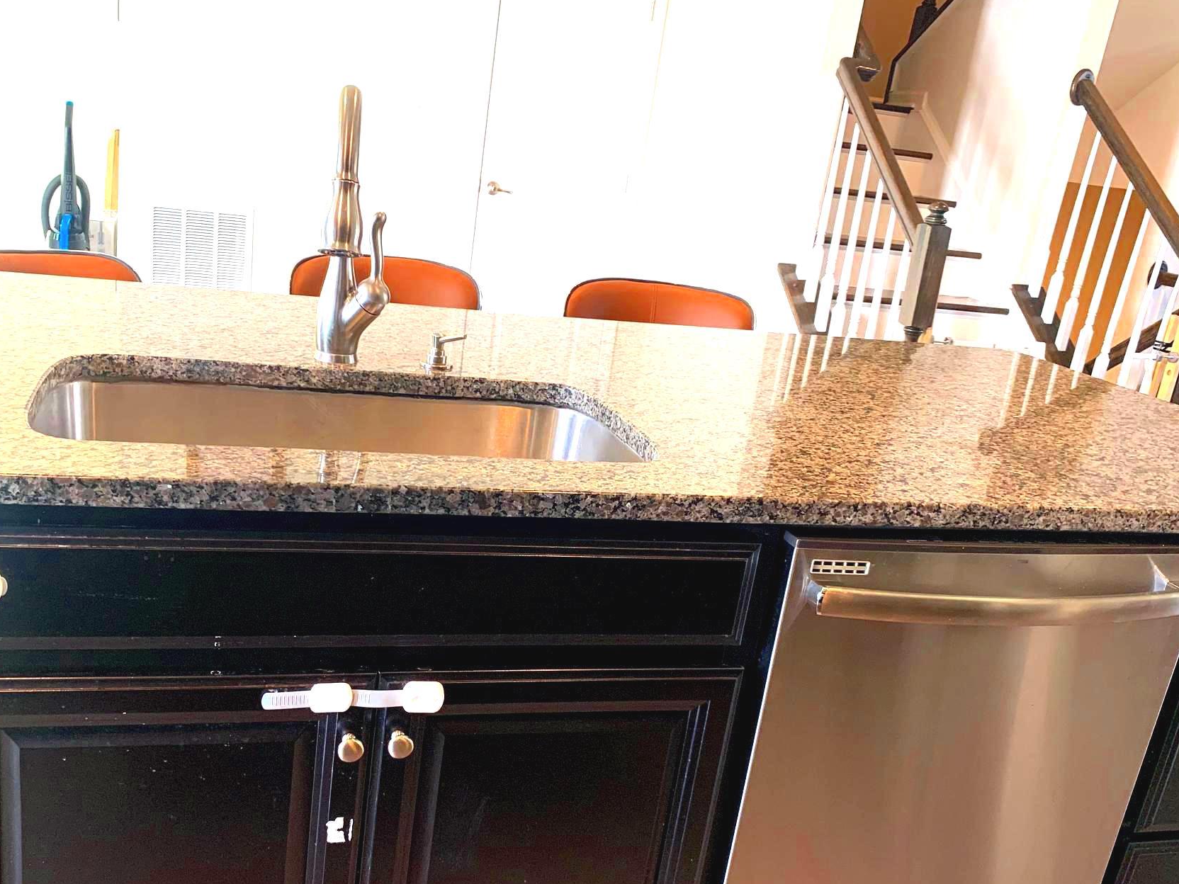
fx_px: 1090
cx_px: 513
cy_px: 495
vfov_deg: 44.1
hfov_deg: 56.6
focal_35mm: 32
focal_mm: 4.25
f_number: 1.8
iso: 80
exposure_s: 1/60
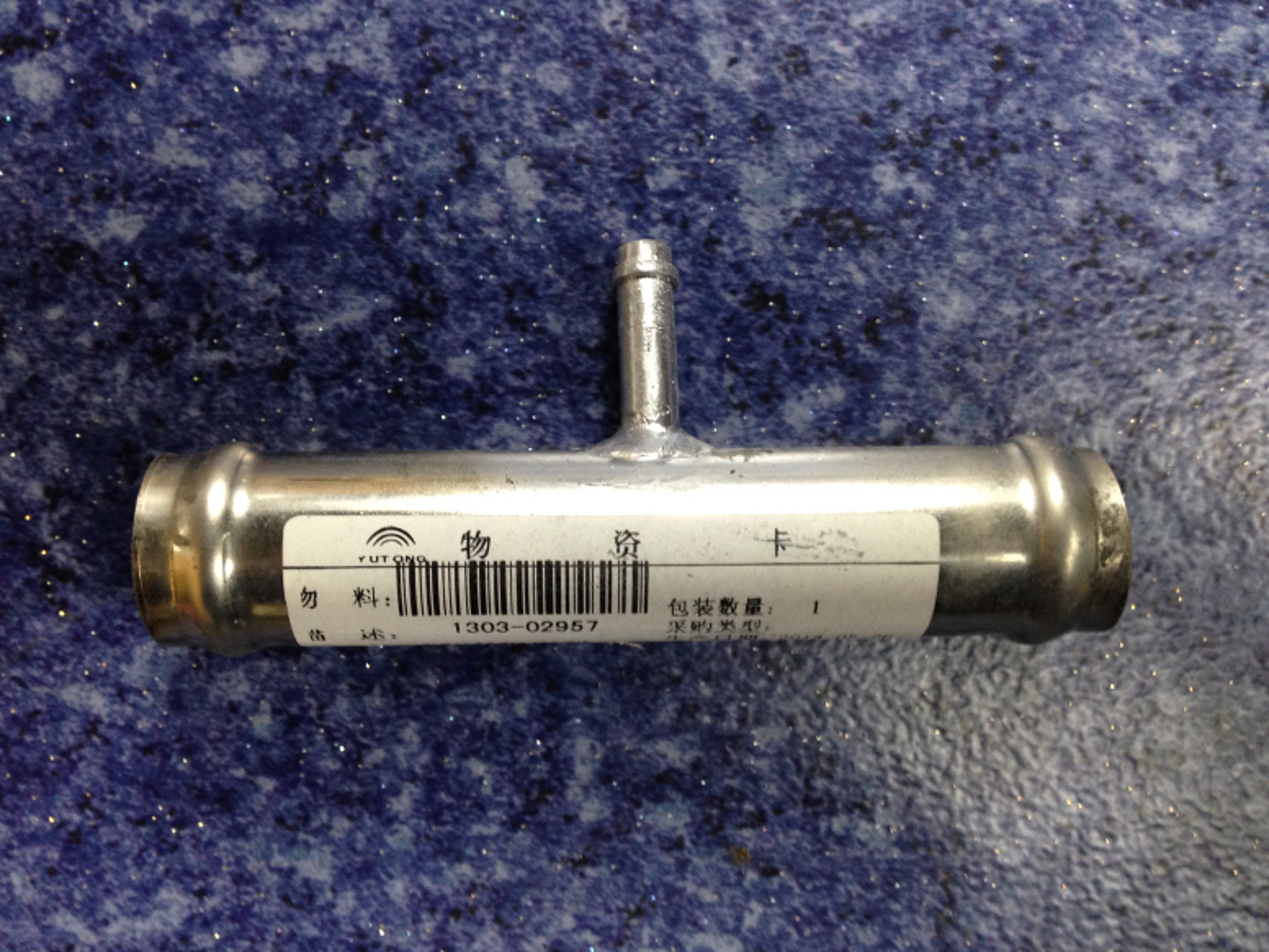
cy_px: 469
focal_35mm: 34
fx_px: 1246
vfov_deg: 41.8
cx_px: 630
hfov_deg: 54.0
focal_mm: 4.12
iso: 200
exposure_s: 1/20
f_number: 2.4
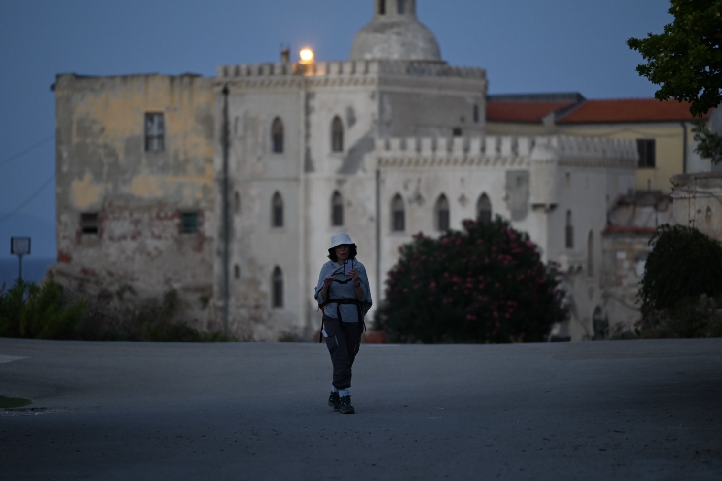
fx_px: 4010
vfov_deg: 6.9
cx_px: 361
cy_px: 240
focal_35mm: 200
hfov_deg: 10.3
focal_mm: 200
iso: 1600
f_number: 2.8
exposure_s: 1/250
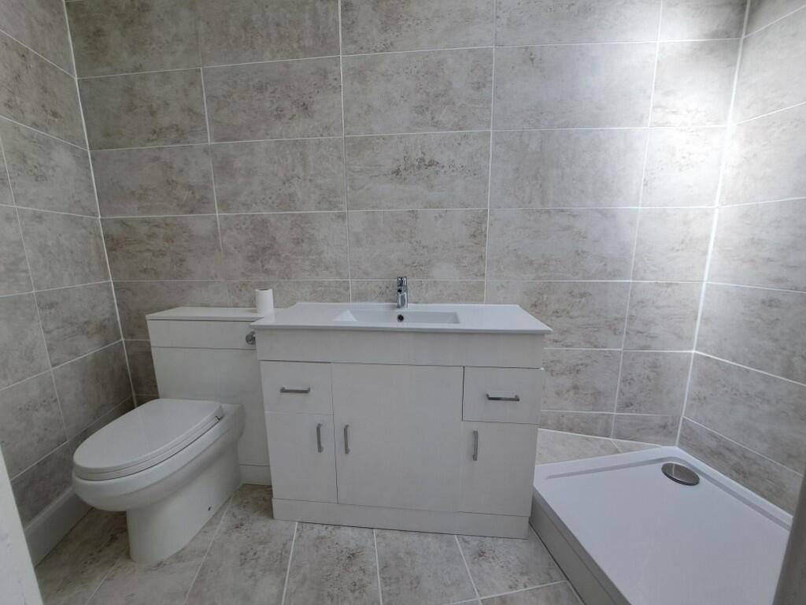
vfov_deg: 89.9
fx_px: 303
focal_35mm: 13
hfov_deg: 106.2
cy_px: 302
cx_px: 403
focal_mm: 1.74
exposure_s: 1/50
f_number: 2.2
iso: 50
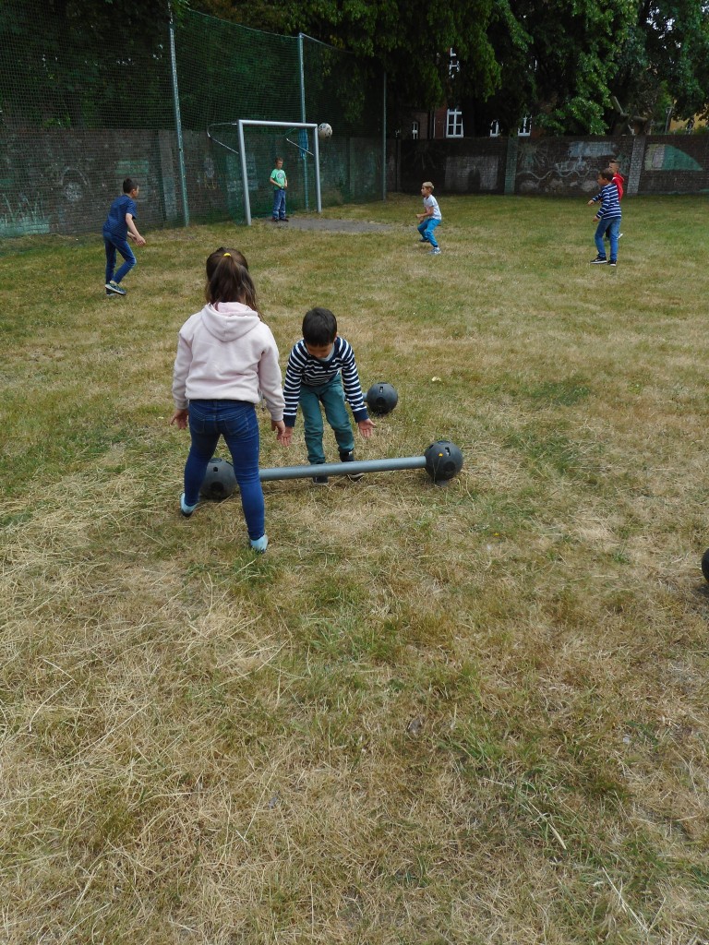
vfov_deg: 69.4
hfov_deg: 54.9
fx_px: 683
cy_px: 472
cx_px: 354
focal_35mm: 25
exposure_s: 1/500
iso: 80
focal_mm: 4.5
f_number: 3.7
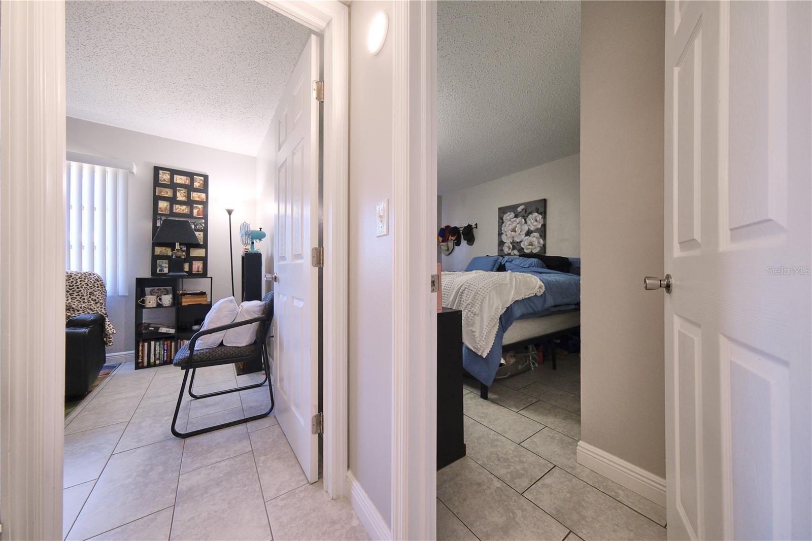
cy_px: 270
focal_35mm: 12
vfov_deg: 90.0
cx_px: 406
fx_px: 271
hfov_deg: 112.6
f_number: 4
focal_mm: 8
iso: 640
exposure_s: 1/40
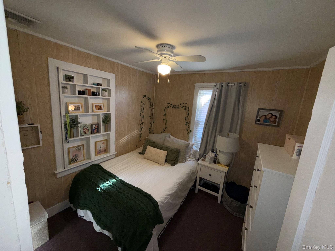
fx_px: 135
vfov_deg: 85.7
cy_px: 126
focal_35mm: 14
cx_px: 168
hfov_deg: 102.1
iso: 64
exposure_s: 1/122
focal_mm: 2.22
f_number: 2.2
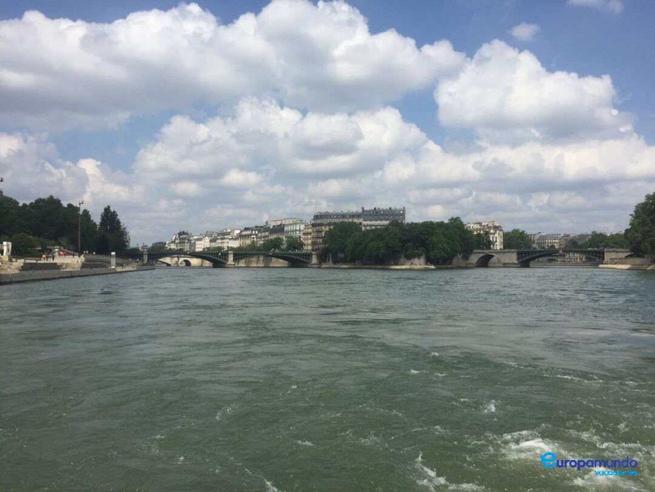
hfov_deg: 61.7
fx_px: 549
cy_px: 246
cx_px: 328
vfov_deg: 48.2
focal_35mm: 29
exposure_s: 1/3597
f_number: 2.2
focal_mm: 4.15
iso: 32
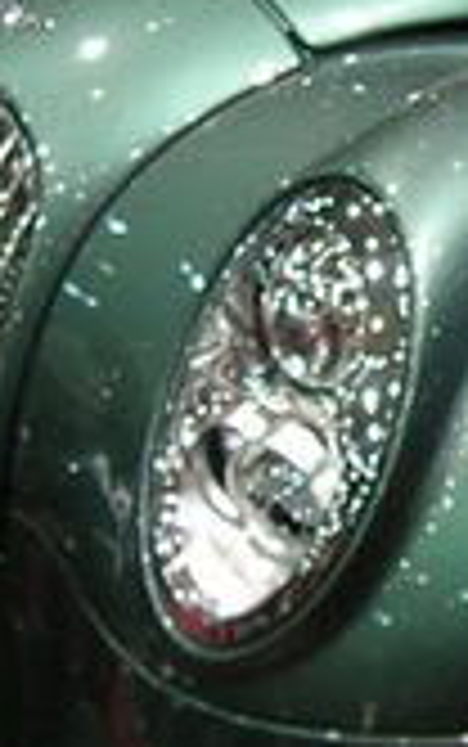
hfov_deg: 9.2
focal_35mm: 139
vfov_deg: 15.0
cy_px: 196
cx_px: 670
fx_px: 2832
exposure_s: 1/38
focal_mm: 5.7
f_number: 2.9
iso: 50
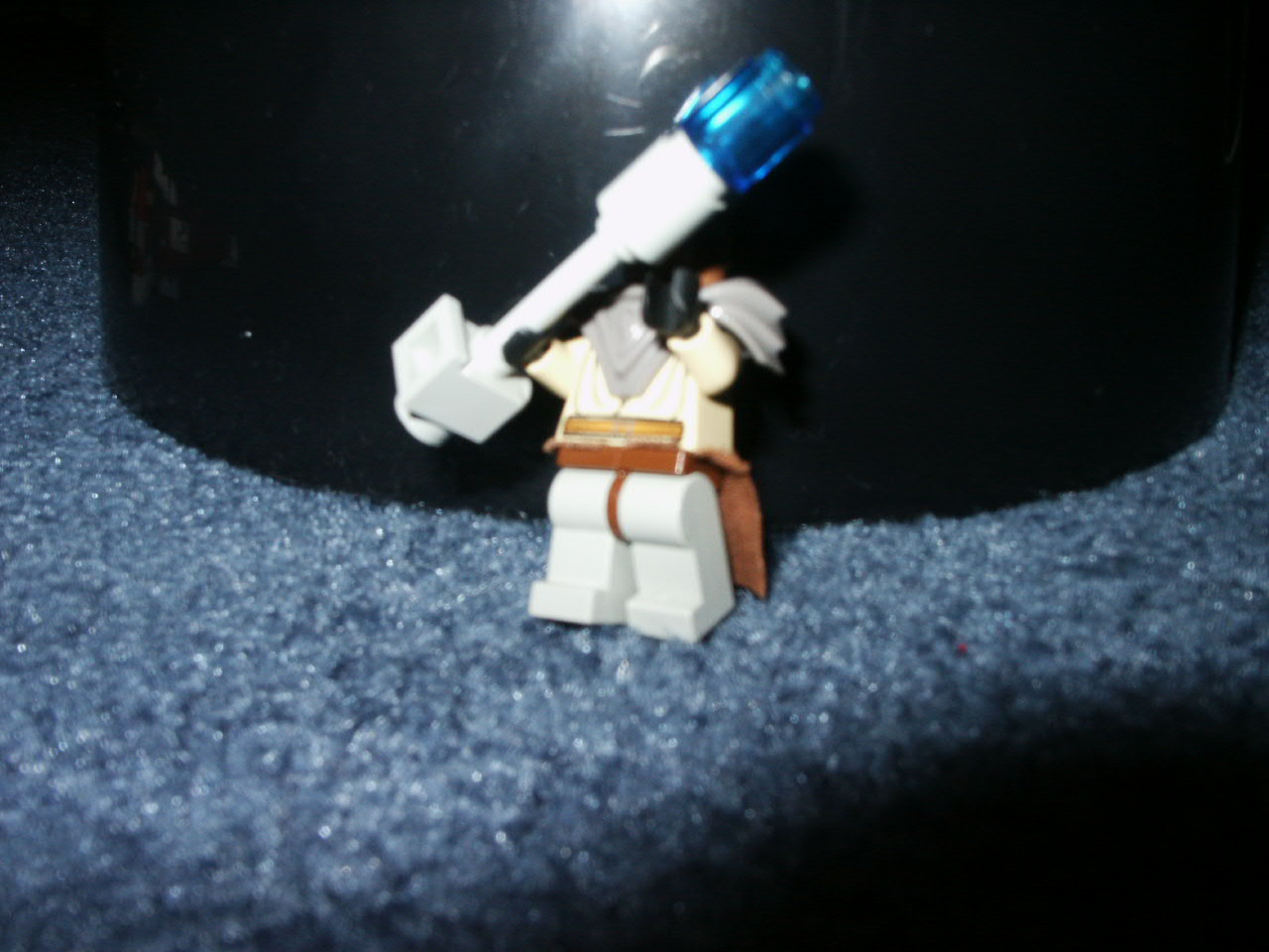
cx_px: 634
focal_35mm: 35
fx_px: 1283
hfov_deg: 52.6
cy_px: 476
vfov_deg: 40.7
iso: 200
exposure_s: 1/45
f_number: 6.7
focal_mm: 7.19
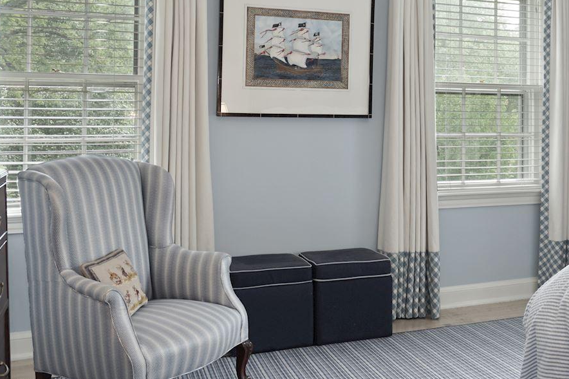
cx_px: 442
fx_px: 679
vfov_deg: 31.0
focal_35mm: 43
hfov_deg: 43.6
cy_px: 128
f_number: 8
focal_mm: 19
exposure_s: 1/5
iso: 200
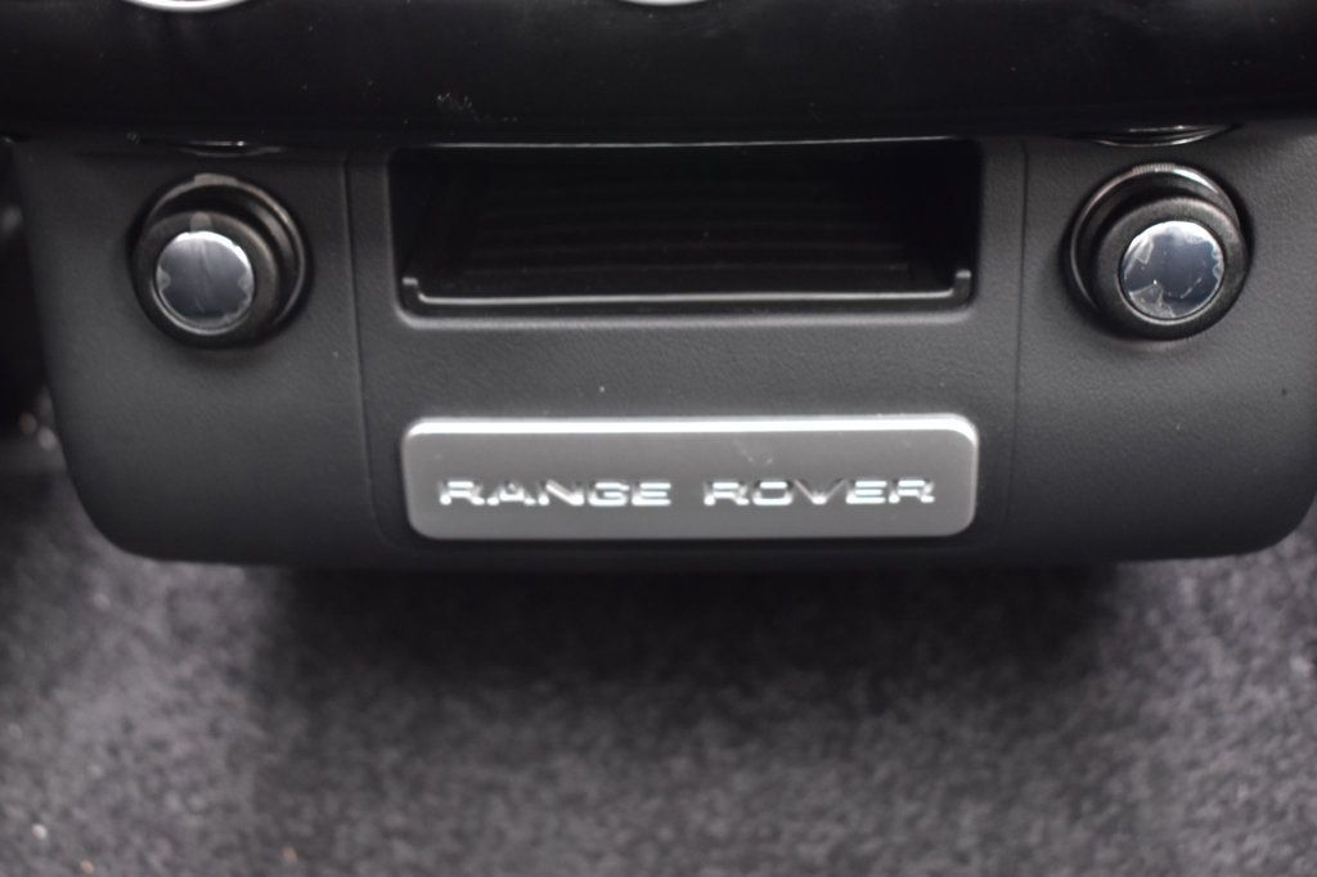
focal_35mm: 60
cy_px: 438
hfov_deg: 33.4
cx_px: 658
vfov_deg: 22.6
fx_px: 2194
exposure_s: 1/10
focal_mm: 40
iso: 1600
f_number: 4.8
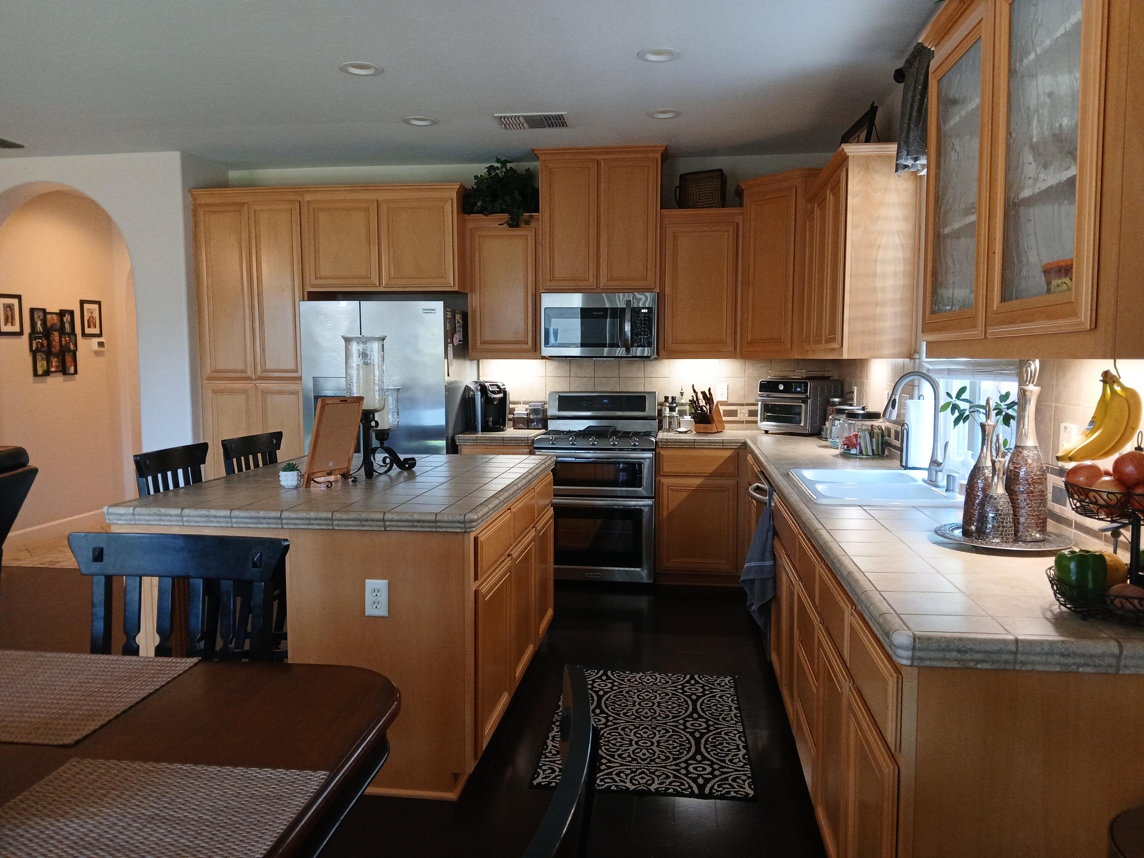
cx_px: 572
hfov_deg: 67.3
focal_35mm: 26
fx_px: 859
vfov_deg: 53.1
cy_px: 429
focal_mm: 3.98
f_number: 1.8
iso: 200
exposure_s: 1/40
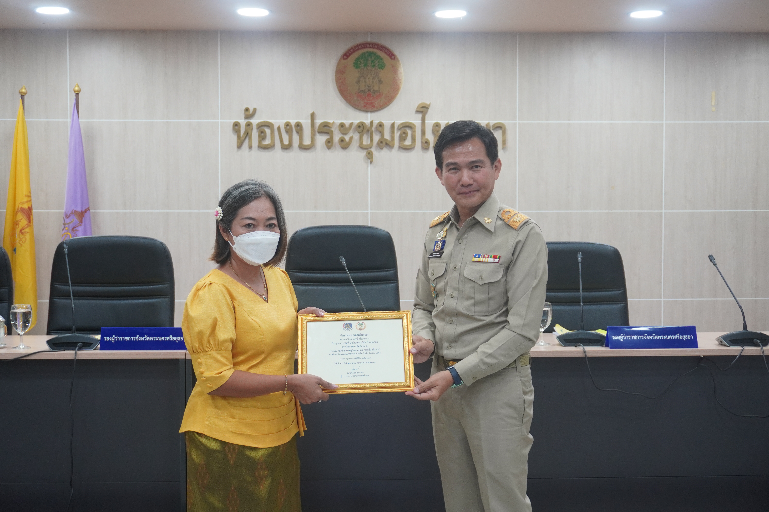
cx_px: 384
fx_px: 993
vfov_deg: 28.9
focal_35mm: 46
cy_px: 256
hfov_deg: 42.3
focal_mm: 31
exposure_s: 1/50
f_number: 5
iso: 640
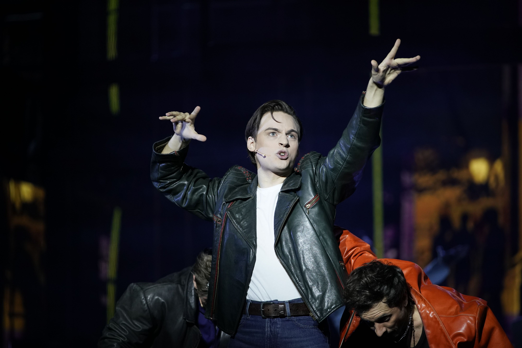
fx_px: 2581
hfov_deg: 11.5
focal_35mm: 178
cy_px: 174
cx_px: 261
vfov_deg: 7.7
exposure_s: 1/800
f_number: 2.8
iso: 2500
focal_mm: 178
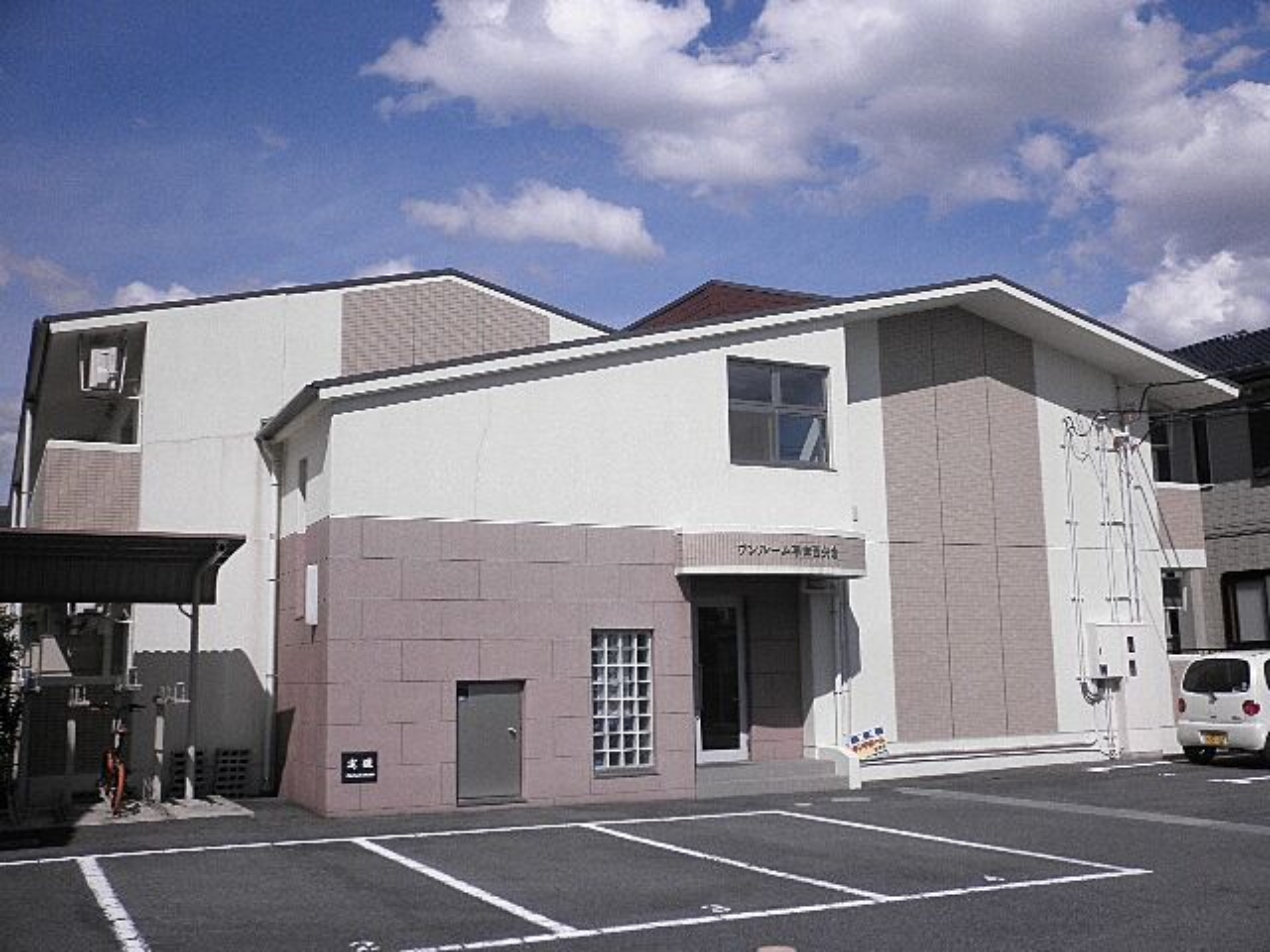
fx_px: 1284
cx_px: 635
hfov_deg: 52.6
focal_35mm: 35
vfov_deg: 40.7
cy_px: 476
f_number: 9.1
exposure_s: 1/320
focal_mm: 6.1
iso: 80
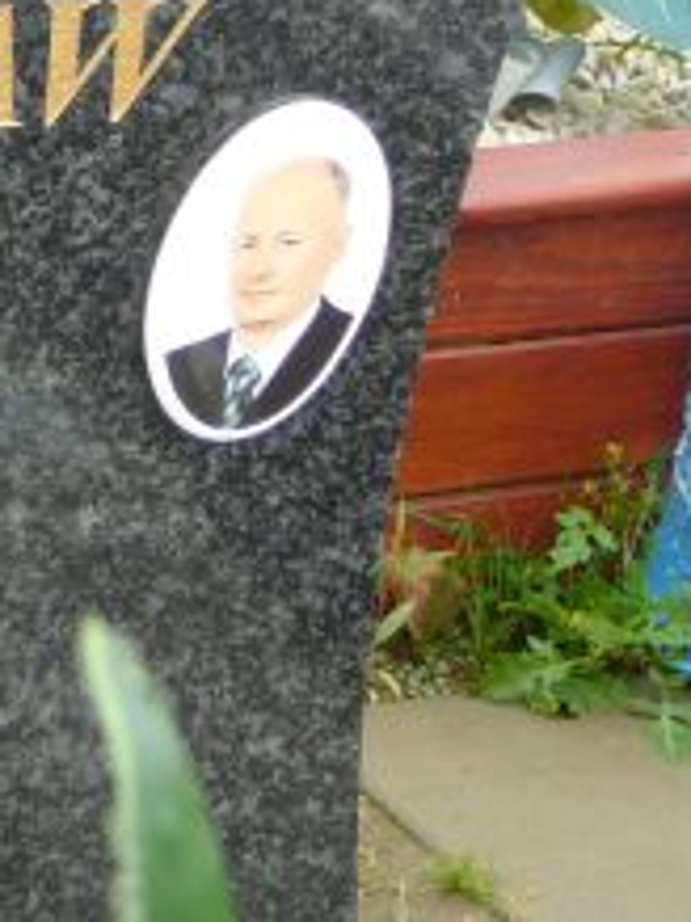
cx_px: -586
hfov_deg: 8.0
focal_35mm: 178
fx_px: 4742
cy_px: 55
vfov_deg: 11.0
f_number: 3.6
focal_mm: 9.1
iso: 80
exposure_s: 1/80
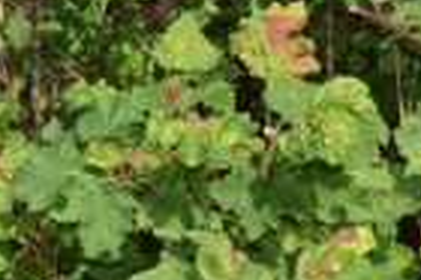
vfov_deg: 8.3
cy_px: -352
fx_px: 1799
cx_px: 132
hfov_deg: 13.3
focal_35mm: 154
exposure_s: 1/200
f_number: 7.1
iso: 100
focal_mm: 18
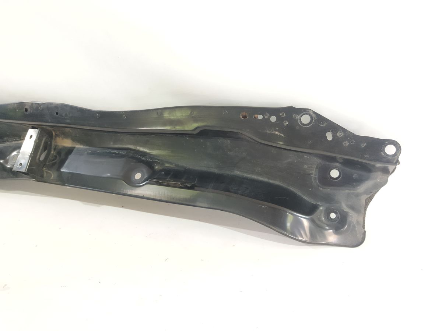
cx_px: 221
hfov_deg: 65.3
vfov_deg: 51.4
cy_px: 166
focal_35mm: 27
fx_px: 345
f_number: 1.79
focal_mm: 4.71
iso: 294
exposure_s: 1/50
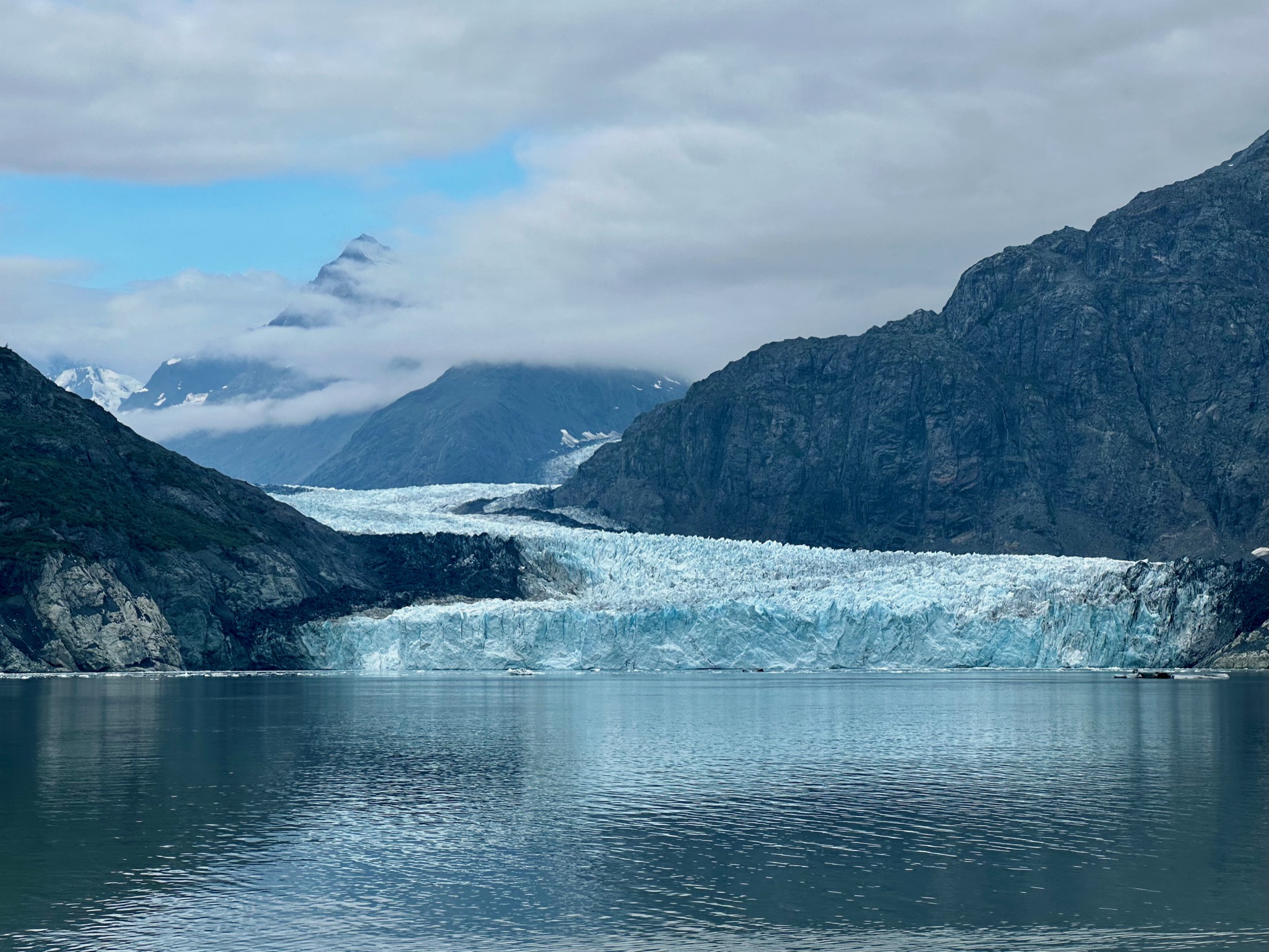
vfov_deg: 19.1
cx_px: 634
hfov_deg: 25.3
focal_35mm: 77
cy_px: 476
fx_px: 2823
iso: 32
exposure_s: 1/573
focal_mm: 9
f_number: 2.8
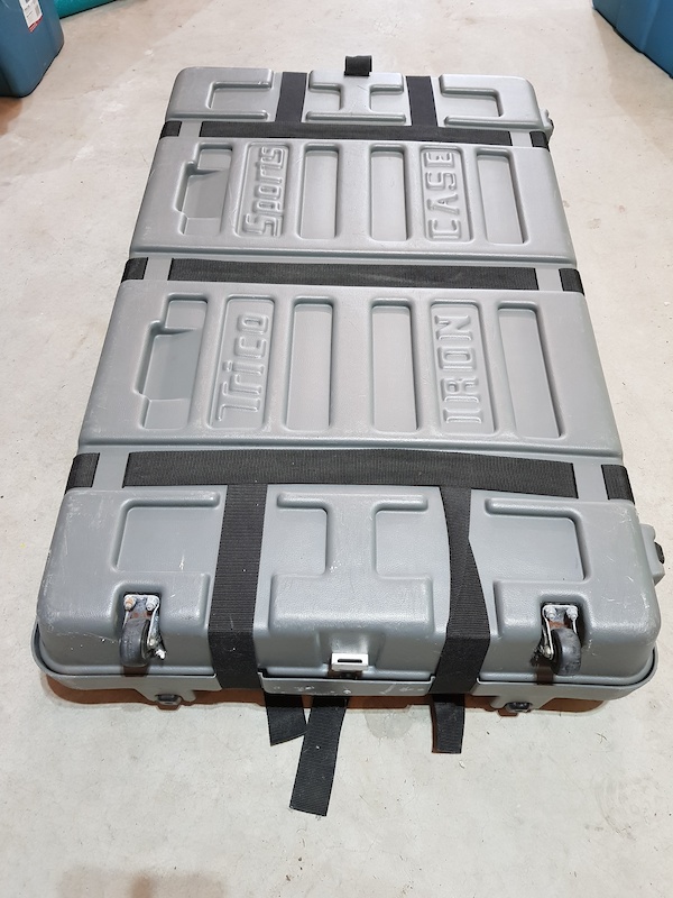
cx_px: 336
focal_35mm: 26
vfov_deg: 67.3
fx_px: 674
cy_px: 449
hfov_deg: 53.1
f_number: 1.7
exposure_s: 1/30
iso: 250
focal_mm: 4.2
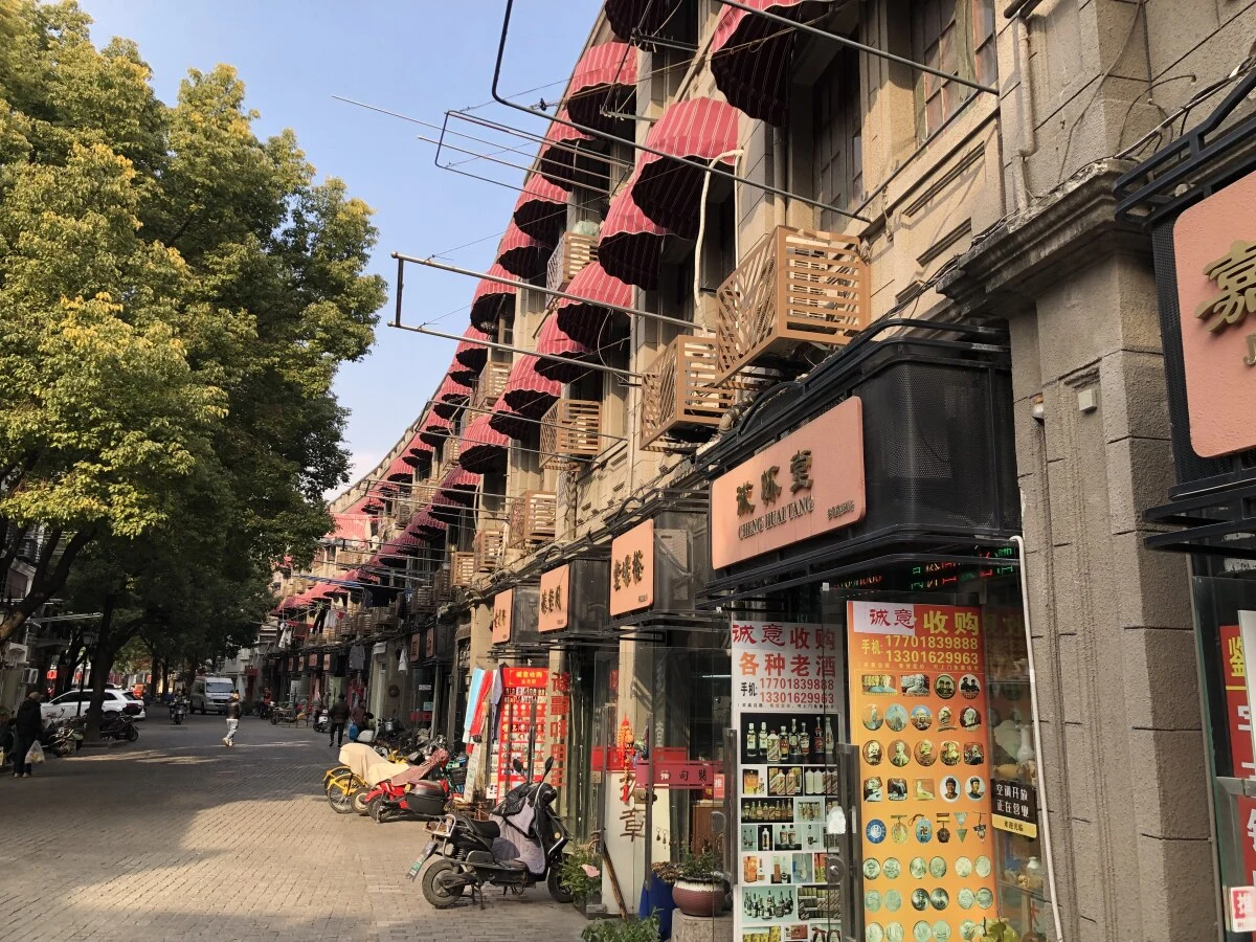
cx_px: 628
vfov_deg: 49.7
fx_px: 1016
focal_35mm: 28
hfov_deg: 63.4
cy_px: 471
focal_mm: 4
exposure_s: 1/403
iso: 20
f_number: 1.8
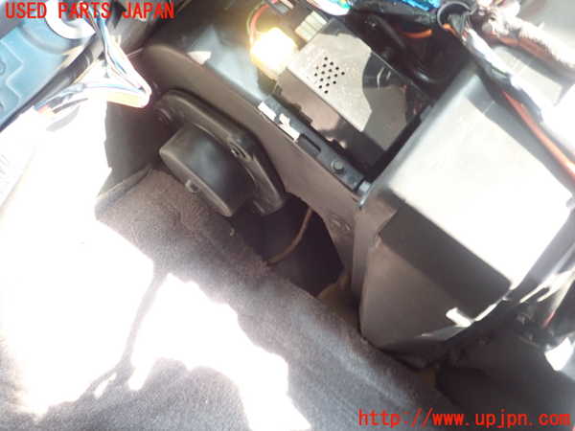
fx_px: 415
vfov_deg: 54.9
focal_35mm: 25
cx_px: 288
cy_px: 216
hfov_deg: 69.4
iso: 800
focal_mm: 4.5
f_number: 2
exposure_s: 1/20
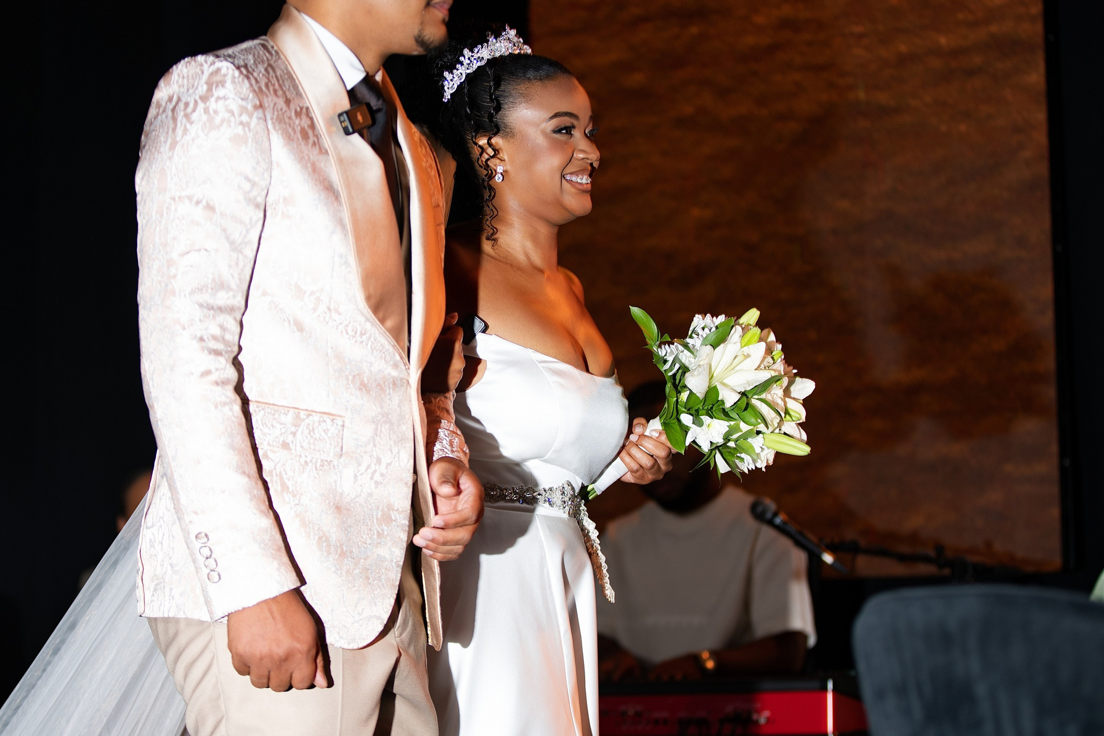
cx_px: 462
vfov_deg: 13.7
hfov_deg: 20.4
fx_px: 3067
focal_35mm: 100
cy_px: 236
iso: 200
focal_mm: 70
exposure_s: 1/160
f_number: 2.8
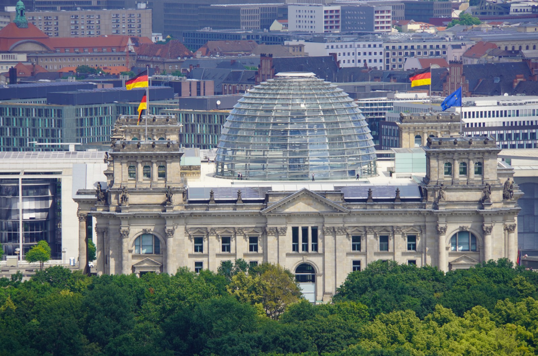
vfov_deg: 4.9
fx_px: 4138
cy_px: 178
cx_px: 269
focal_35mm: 278
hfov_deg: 7.4
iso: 100
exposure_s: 1/320
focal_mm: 185
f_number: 7.1
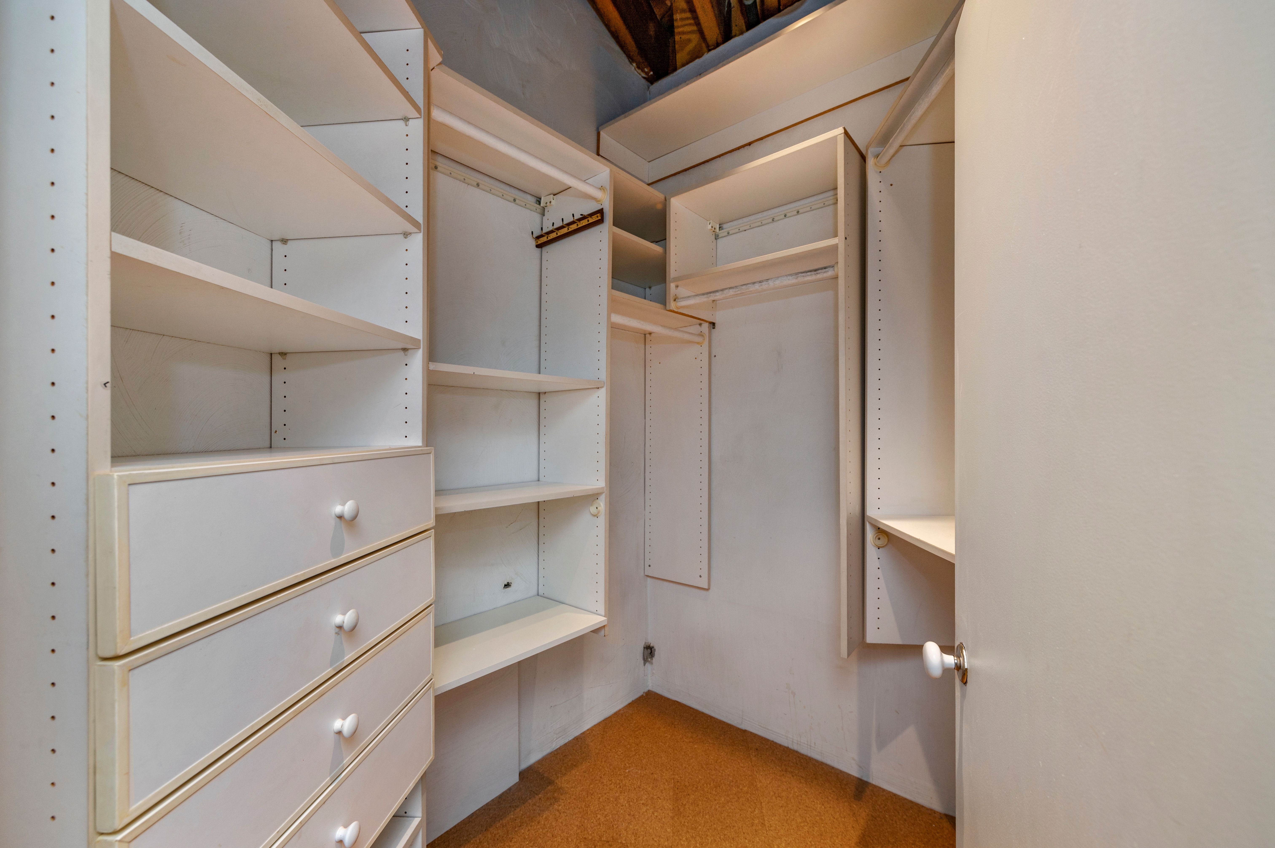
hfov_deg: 104.3
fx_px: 495
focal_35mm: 14
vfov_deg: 81.1
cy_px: 424
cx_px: 638
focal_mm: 14
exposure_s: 1/100
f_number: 5.6
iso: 320
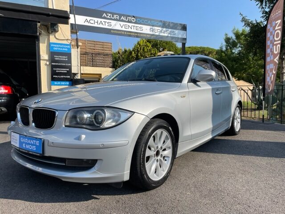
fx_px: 214
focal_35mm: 26
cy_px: 107
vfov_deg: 53.1
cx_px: 142
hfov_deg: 67.3
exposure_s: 1/3401
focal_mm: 4.2
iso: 32
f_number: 1.6
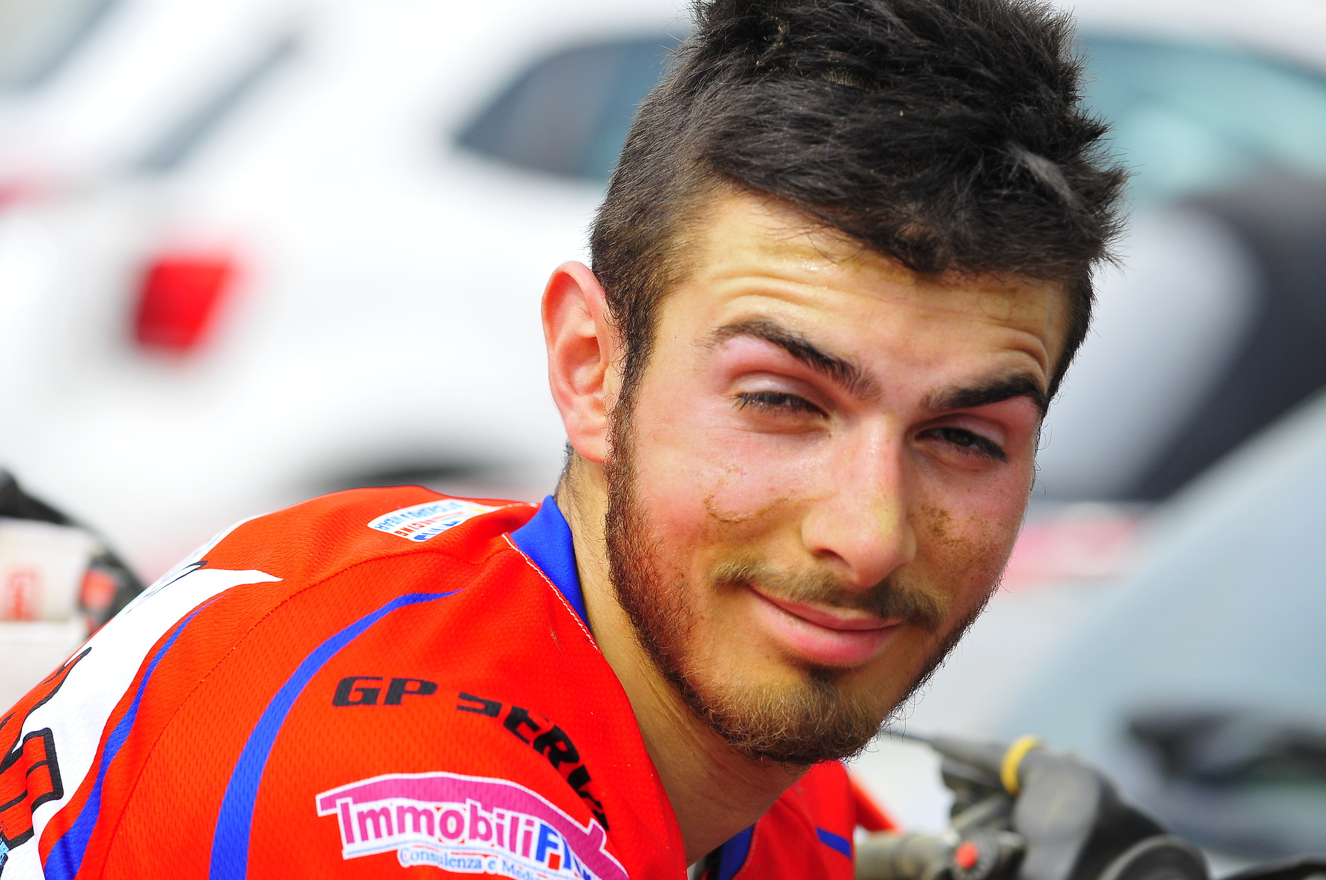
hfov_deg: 8.3
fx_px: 9106
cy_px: 383
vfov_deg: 5.5
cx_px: 644
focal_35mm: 248
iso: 200
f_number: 4
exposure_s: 1/800
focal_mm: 145
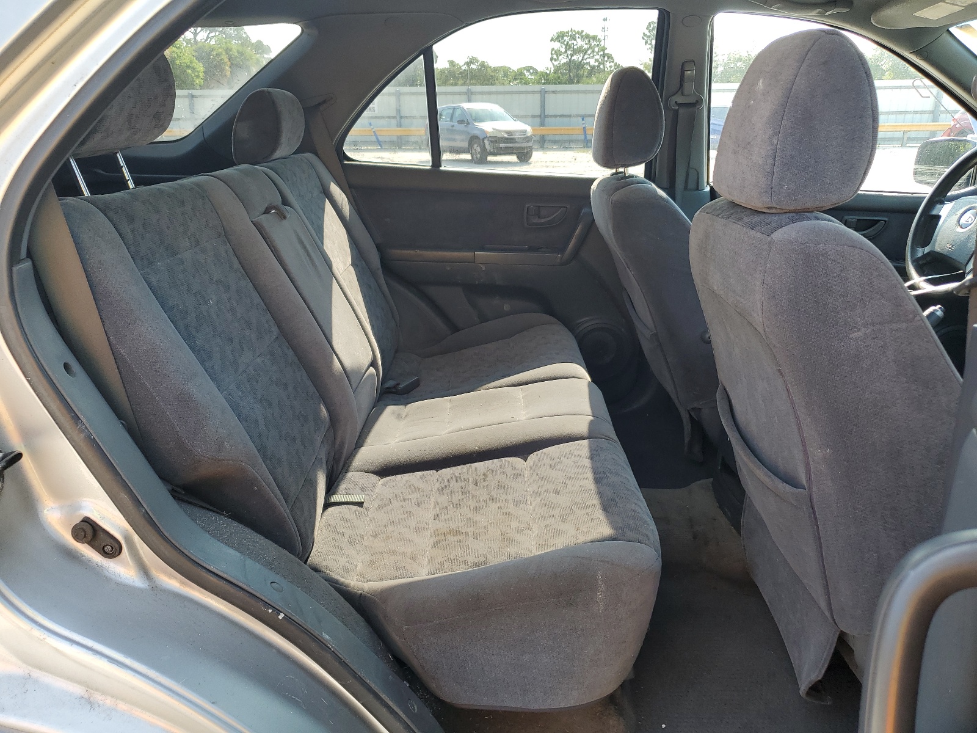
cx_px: 488
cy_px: 366
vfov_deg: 53.1
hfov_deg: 67.3
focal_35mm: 26
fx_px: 734
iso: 50
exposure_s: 1/303
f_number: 1.5
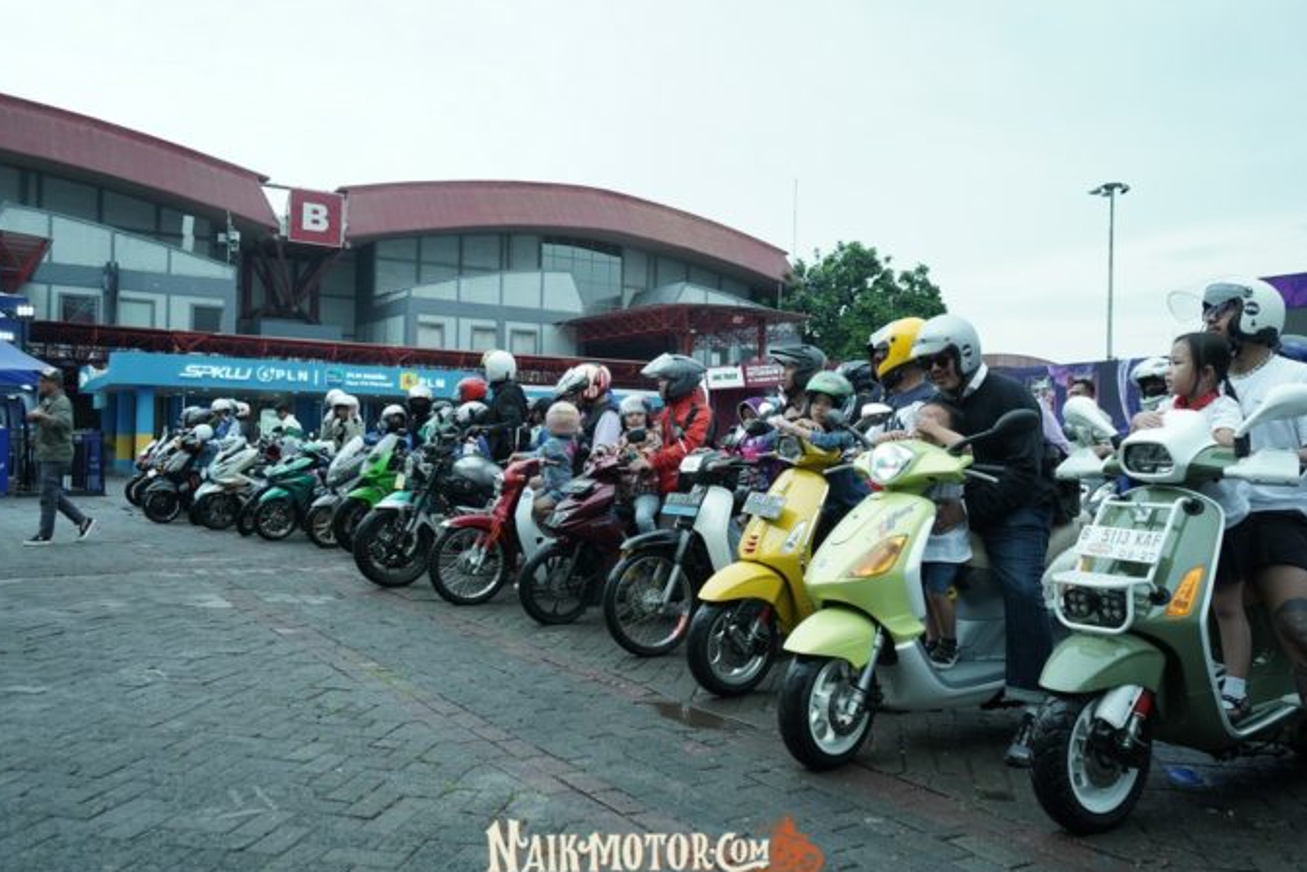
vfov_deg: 45.0
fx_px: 1053
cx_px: 654
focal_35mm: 29
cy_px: 444
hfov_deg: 63.7
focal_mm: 28
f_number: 5
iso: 2000
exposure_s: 1/2500
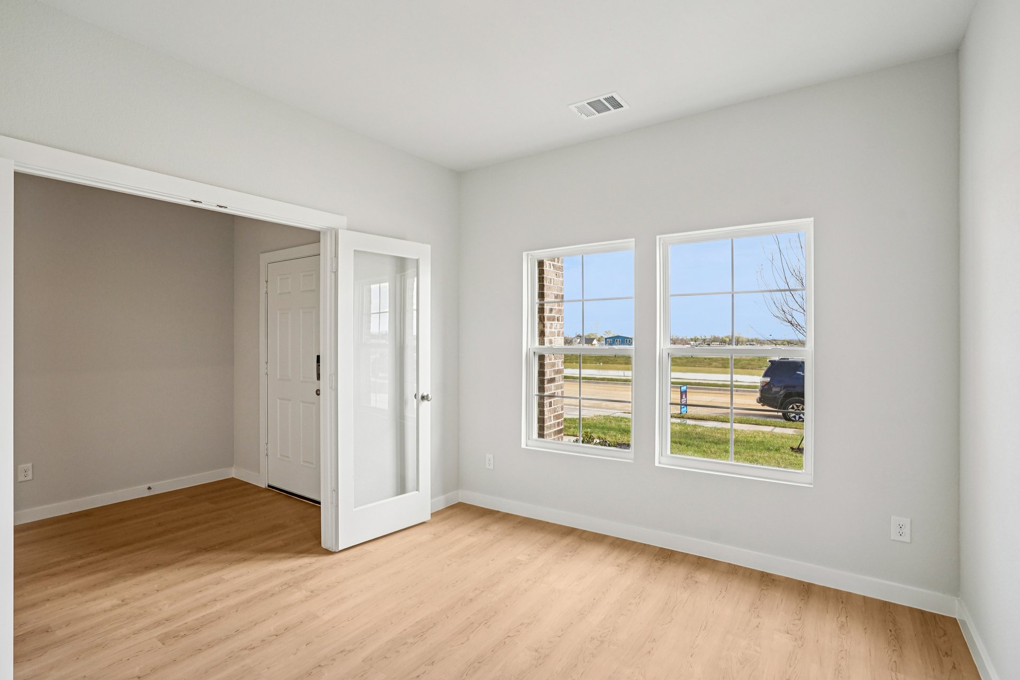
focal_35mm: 17
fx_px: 482
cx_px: 499
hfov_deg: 93.3
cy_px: 339
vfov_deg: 70.4
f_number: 8
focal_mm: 16
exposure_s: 1/60
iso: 250
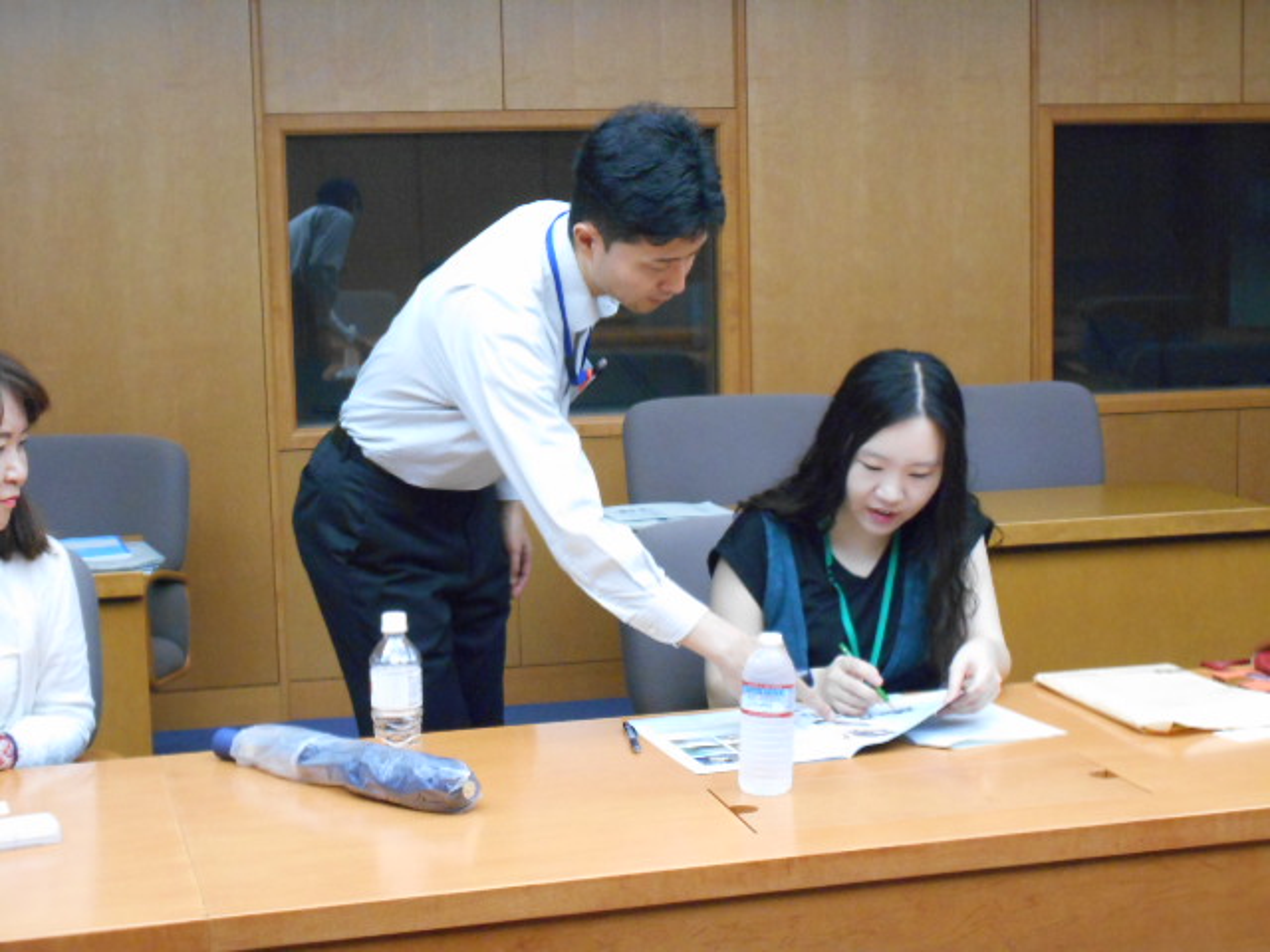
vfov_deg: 25.2
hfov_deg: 33.2
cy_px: 476
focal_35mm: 58
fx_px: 2128
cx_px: 635
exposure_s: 1/50
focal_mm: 10
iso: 800
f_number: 4.9
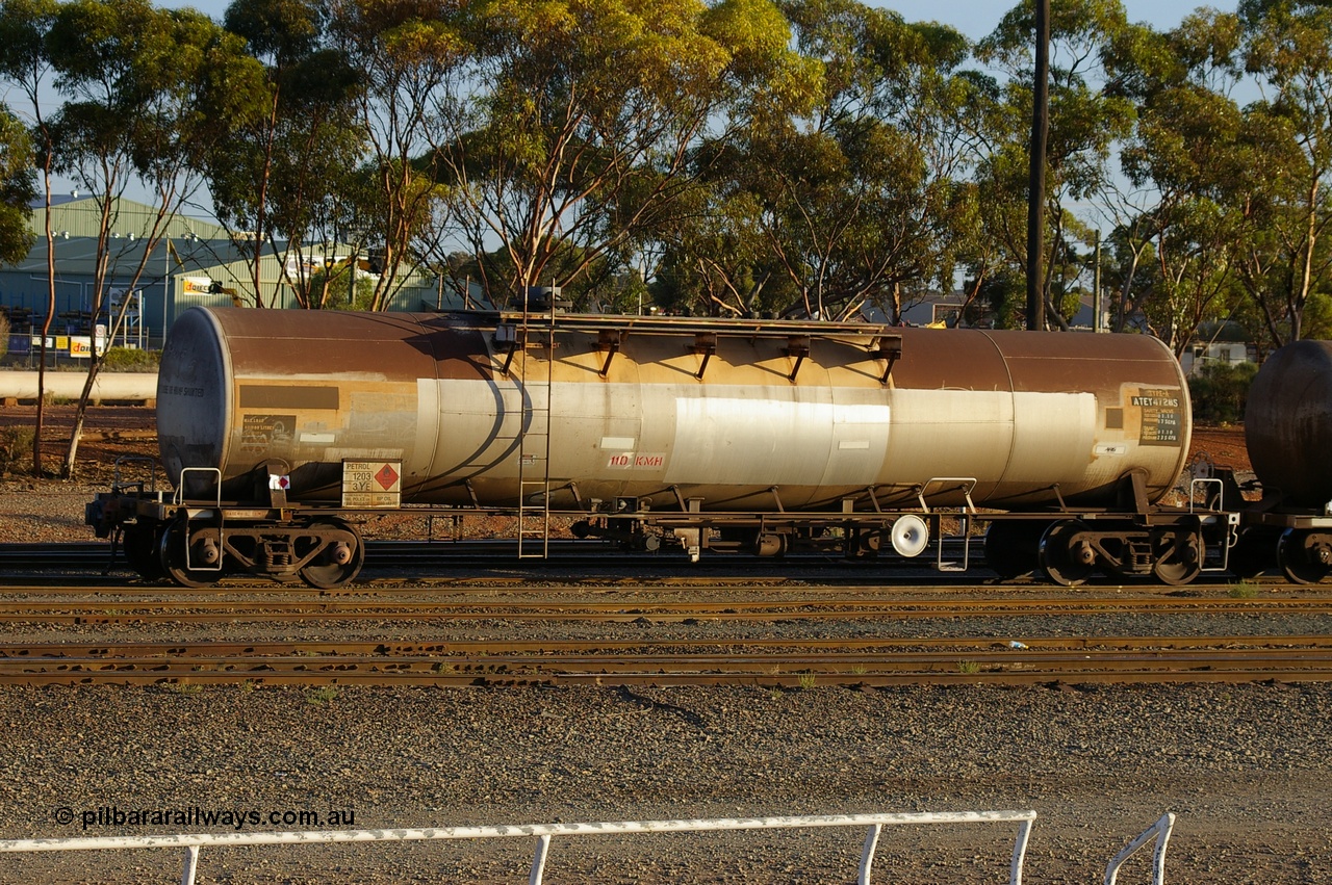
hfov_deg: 19.5
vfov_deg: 13.0
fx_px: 3881
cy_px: 442
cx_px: 666
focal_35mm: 105
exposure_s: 1/250
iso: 200
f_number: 6.7
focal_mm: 70
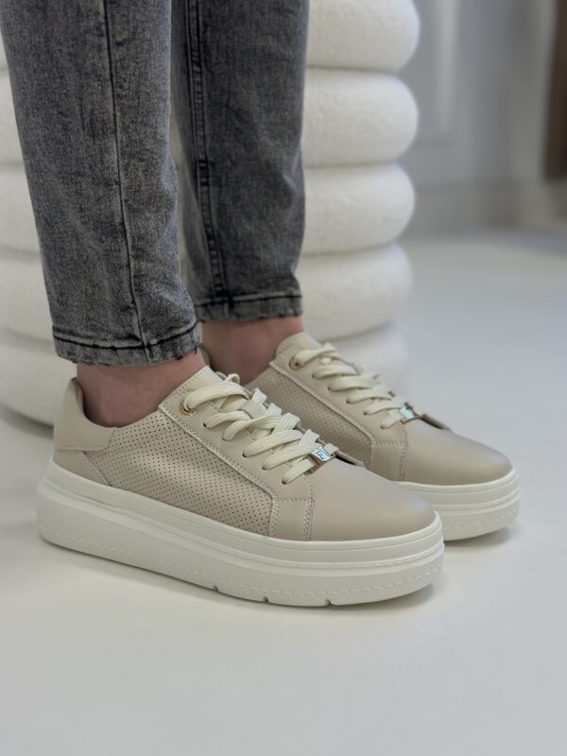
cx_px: 284
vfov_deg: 39.7
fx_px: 1048
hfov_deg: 30.3
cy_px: 378
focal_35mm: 48
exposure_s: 1/100
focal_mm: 6.86
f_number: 1.78
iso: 80
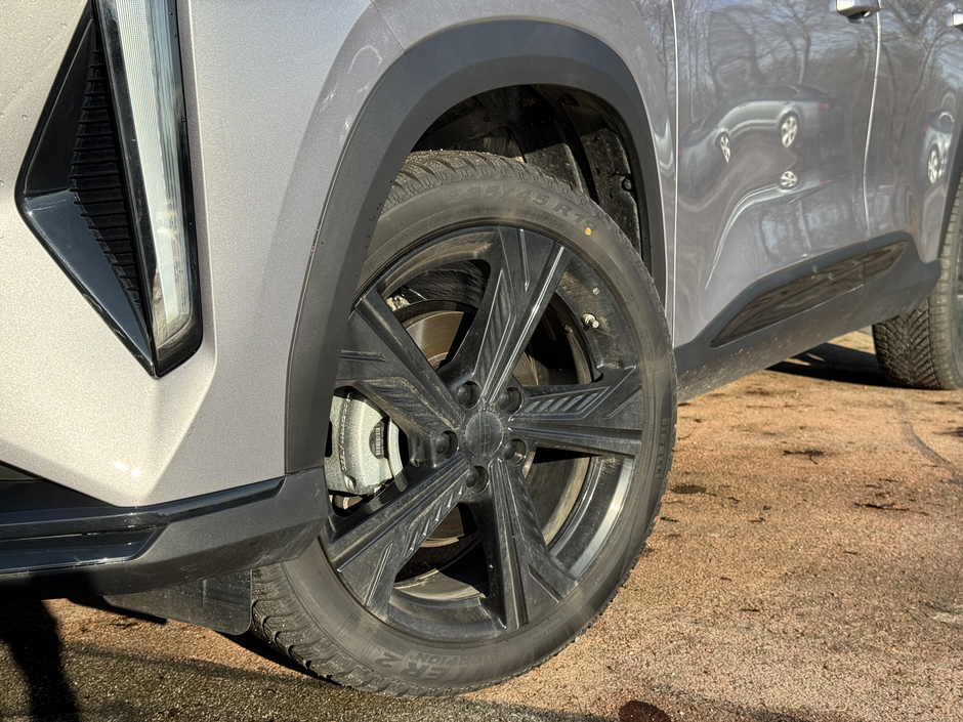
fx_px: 1335
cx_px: 482
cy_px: 361
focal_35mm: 48
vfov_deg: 30.3
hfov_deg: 39.7
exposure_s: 1/2331
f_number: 1.78
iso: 64
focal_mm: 6.76
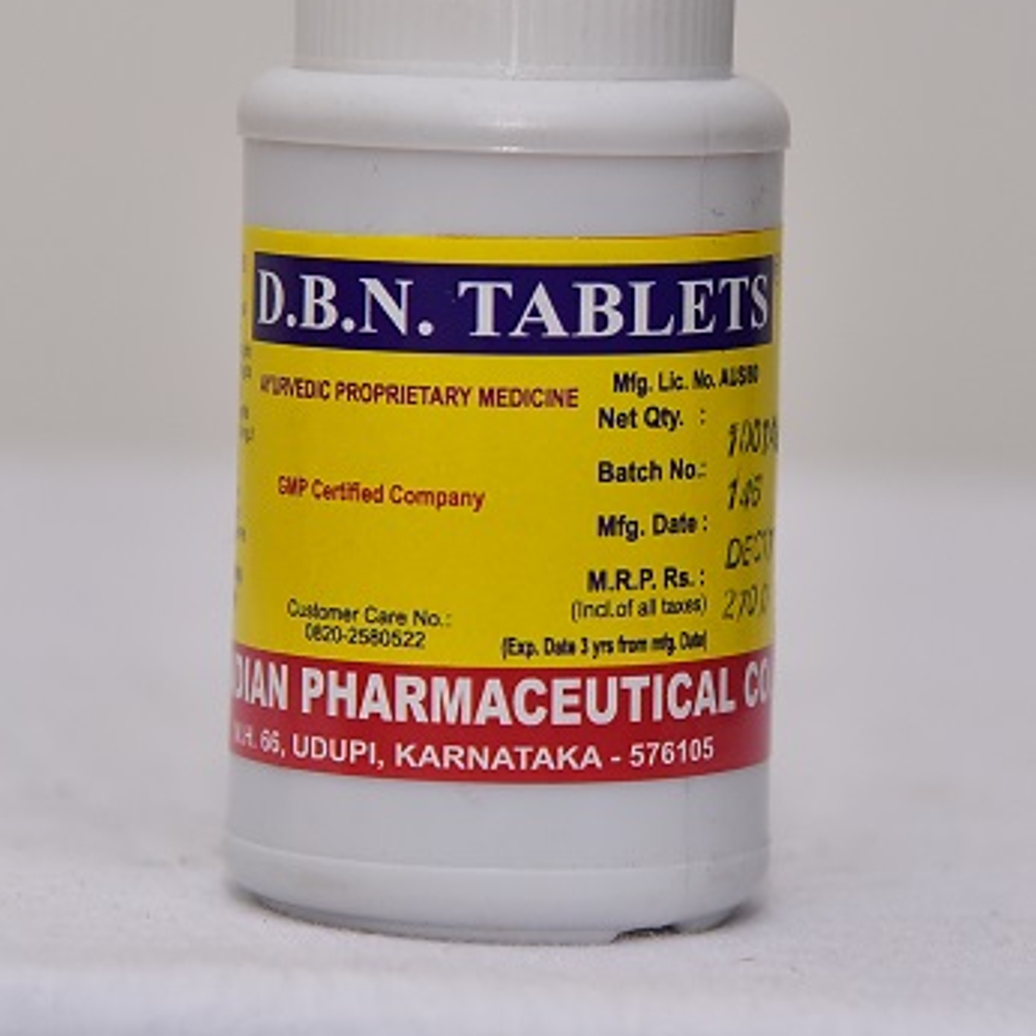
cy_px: 413
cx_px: 521
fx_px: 5248
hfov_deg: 11.3
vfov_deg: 11.3
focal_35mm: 155
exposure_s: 1/160
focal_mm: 120
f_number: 5.6
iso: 1600
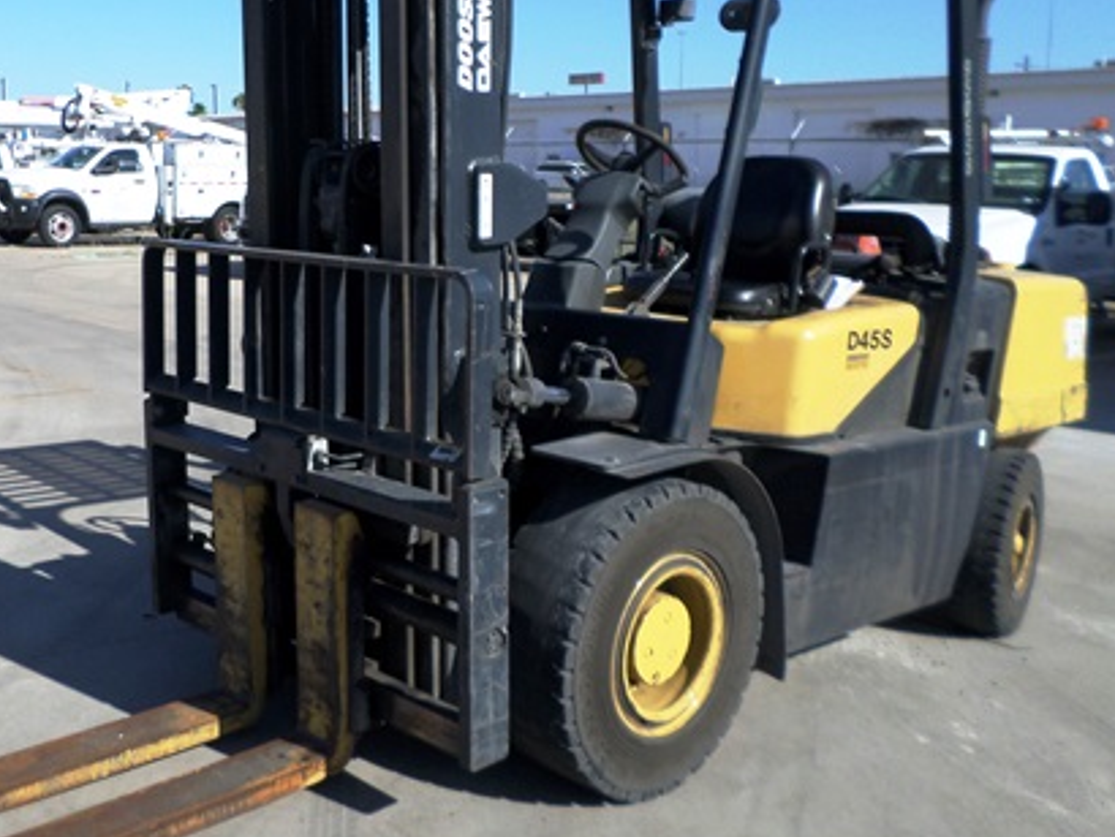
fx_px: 1257
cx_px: 288
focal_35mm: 39
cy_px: 345
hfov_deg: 46.3
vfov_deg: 36.8
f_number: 2.5
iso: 80
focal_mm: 4.5
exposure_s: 1/1500
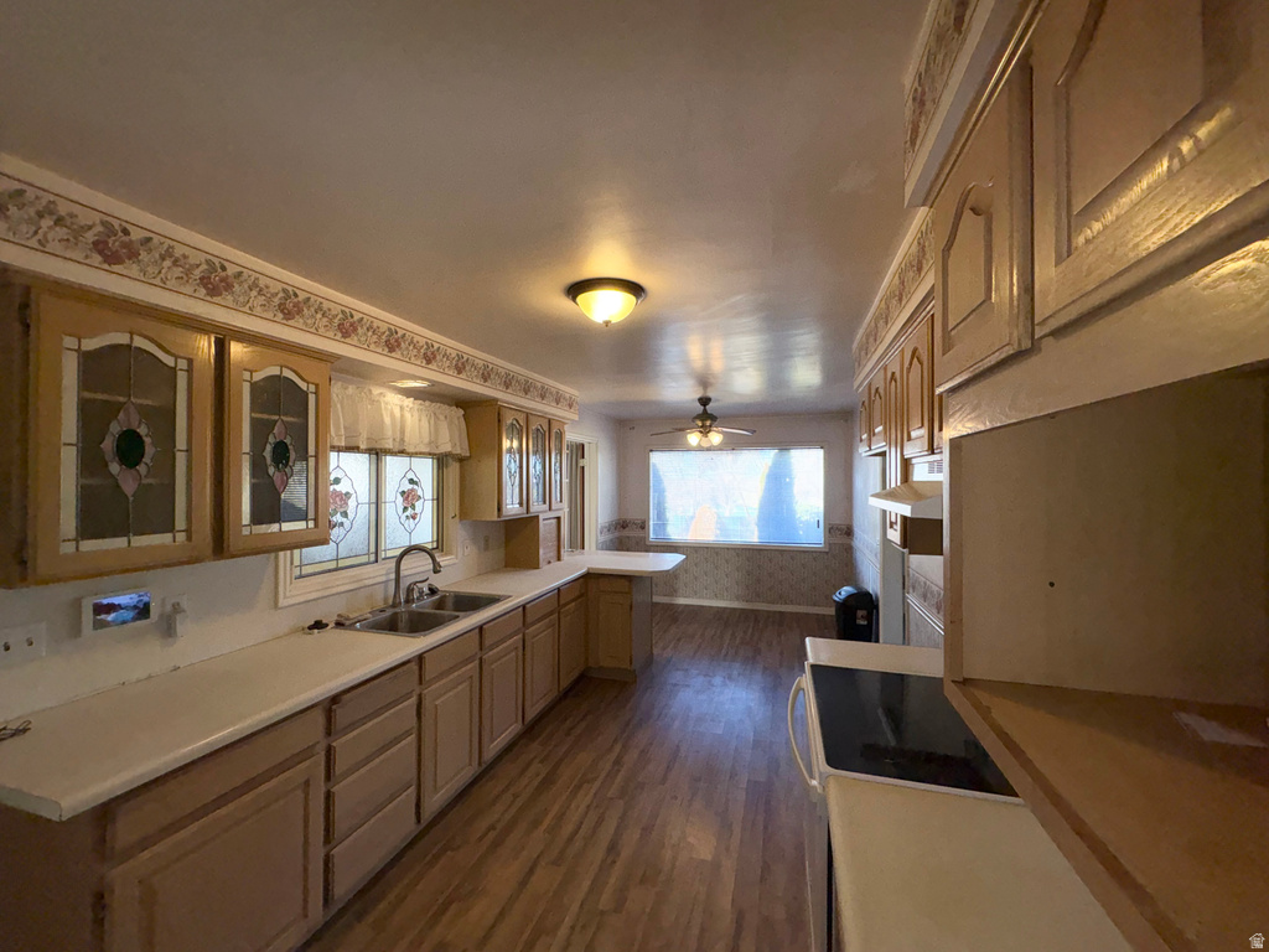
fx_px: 513
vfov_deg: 85.7
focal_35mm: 14
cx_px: 634
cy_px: 476
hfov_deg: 102.1
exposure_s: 1/166
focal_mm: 2.22
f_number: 2.2
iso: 32
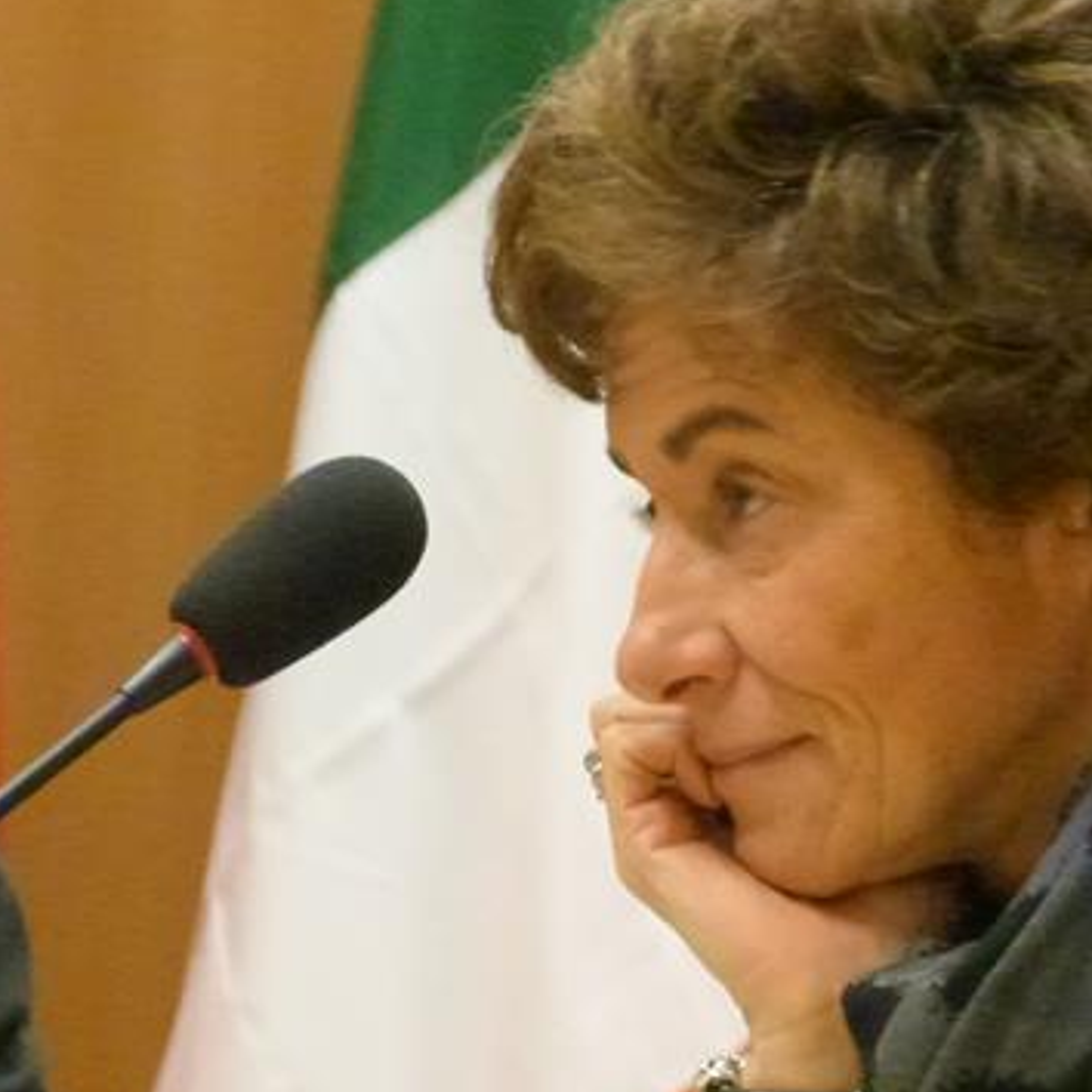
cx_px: 848
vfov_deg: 3.9
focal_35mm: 454
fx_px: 16203
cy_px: 626
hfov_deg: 3.9
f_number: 4
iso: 1600
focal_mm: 51.1
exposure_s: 1/30
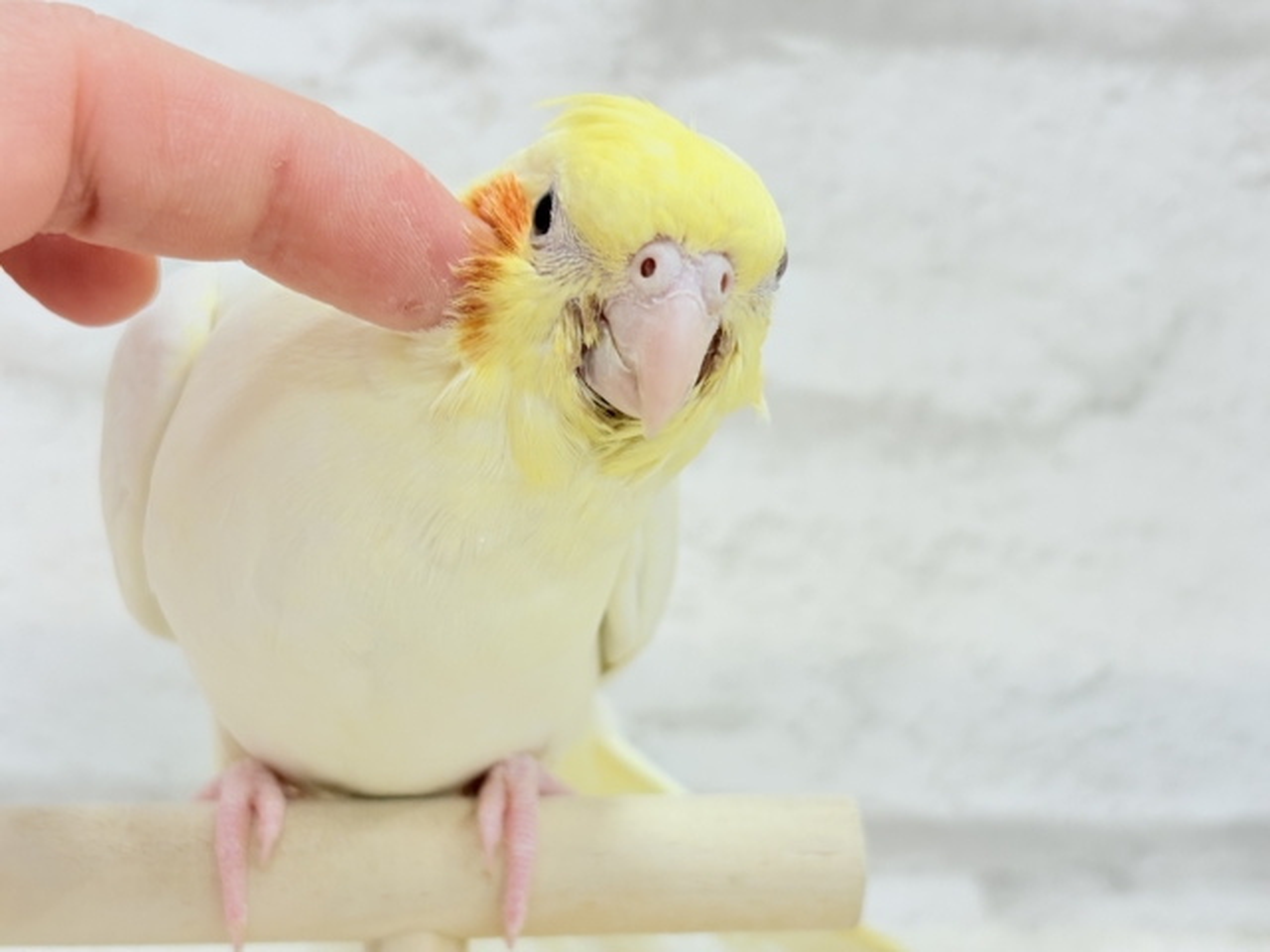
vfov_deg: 28.0
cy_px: 476
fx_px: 1908
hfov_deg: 36.8
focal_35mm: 52
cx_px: 635
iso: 80
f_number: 1.6
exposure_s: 1/100
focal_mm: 5.96
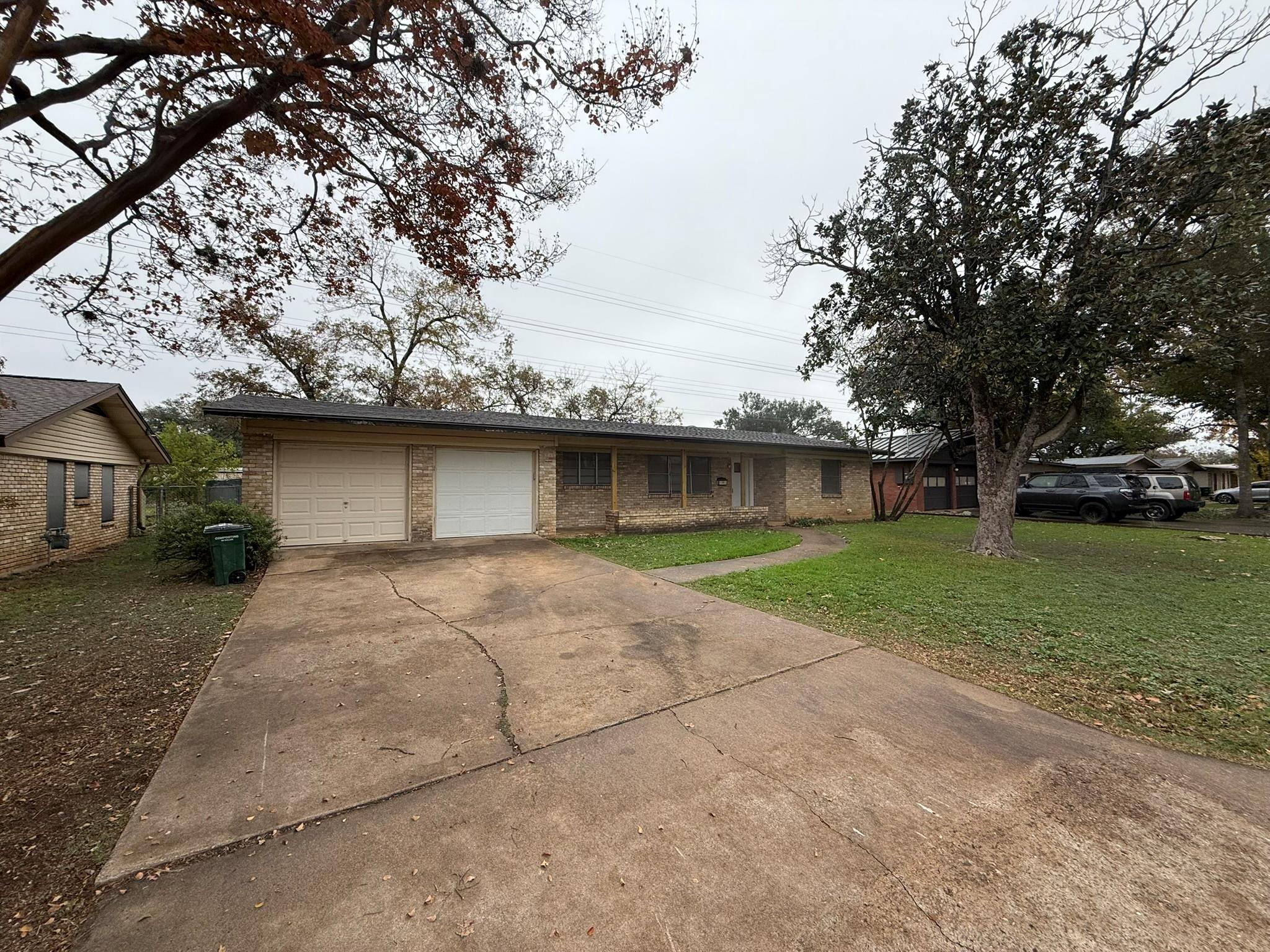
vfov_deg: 85.7
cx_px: 635
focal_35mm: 14
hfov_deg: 102.1
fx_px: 514
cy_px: 476
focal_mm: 2.22
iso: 50
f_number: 2.2
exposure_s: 1/445
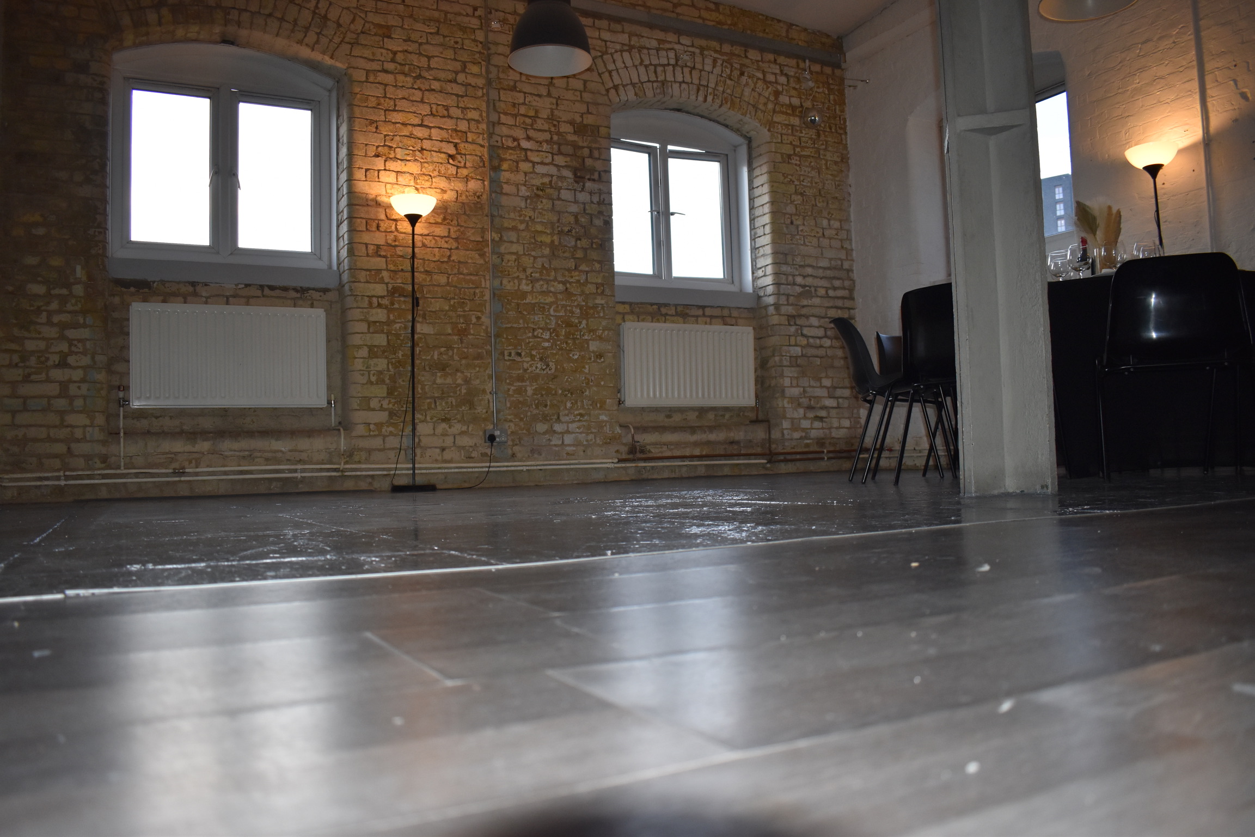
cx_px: 628
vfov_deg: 47.9
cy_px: 418
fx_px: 941
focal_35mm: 27
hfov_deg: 67.4
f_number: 3.5
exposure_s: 1/125
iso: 900
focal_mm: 18
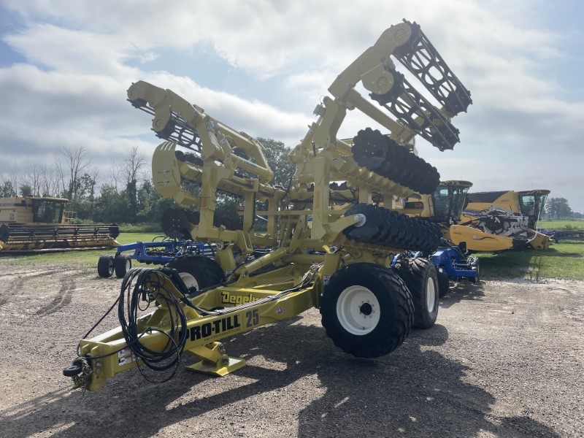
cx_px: 292
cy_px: 219
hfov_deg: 67.3
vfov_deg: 53.1
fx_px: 439
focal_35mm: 26
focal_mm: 4.2
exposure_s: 1/3205
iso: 32
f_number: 1.6
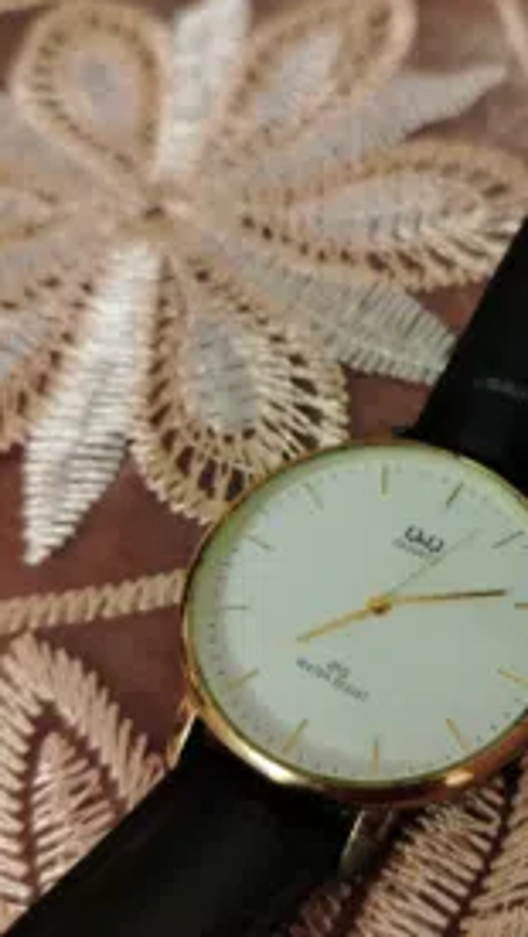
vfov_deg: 52.7
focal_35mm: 38
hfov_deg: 30.6
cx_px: 412
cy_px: 501
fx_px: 944
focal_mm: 5.25
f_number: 1.75
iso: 2197
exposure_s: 1/33.3
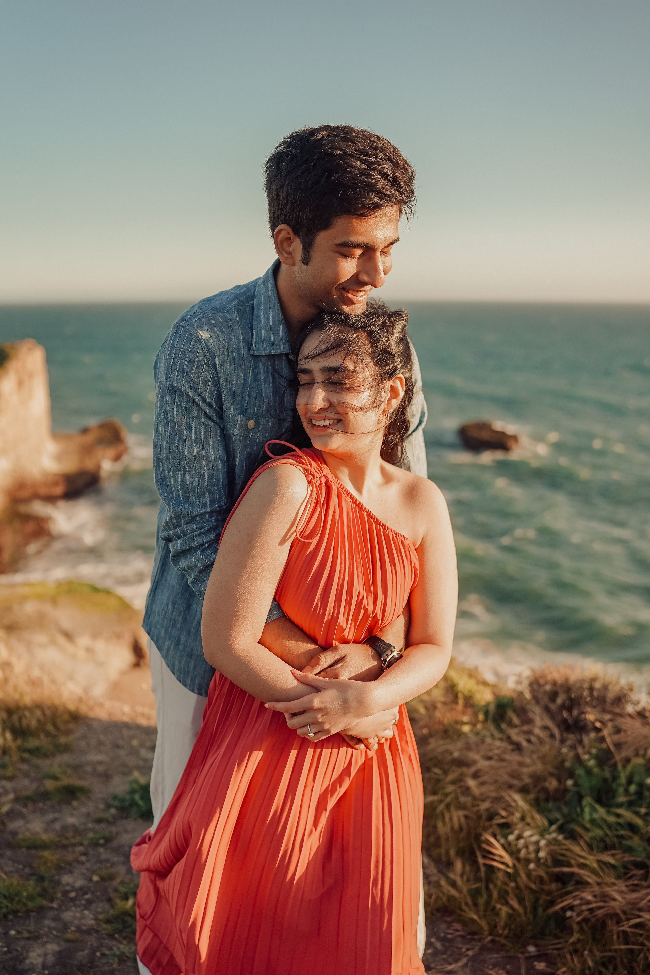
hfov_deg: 37.9
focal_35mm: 35
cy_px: 488
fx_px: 948
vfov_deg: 54.4
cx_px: 325
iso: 125
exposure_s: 1/2000
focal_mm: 35
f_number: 2.2
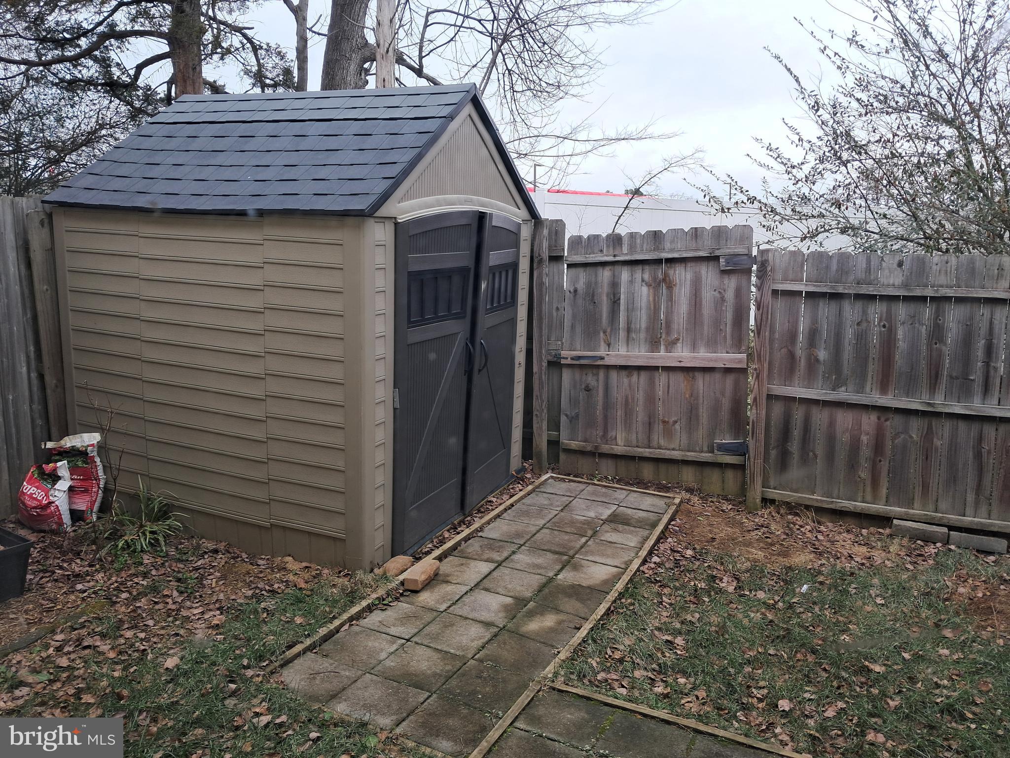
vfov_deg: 51.4
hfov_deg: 65.3
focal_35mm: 27
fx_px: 788
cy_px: 379
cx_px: 505
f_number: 1.8
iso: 50
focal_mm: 4
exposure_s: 1/120
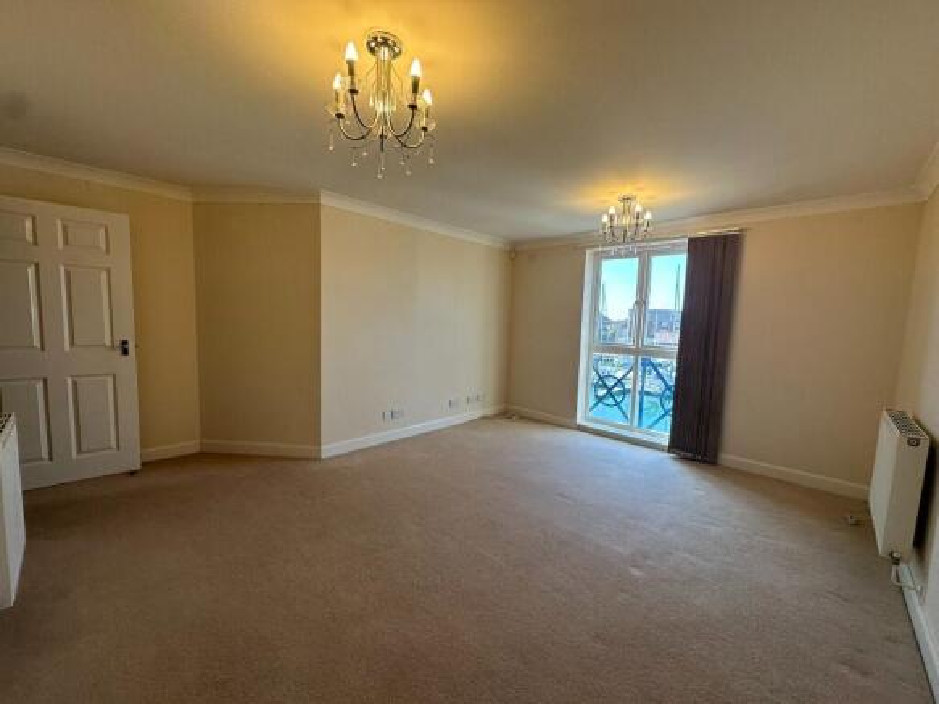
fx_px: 380
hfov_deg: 102.1
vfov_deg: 85.7
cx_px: 470
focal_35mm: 14
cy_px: 352
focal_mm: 2.22
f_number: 2.2
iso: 40
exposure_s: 1/161
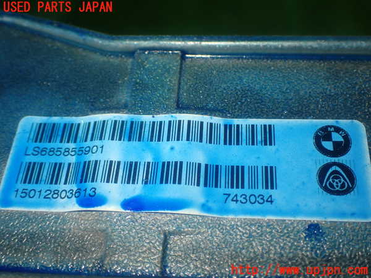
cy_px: 139
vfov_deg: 35.1
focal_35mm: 41
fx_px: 439
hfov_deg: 45.8
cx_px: 186
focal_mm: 7.31
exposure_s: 1/50
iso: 200
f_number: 2.8
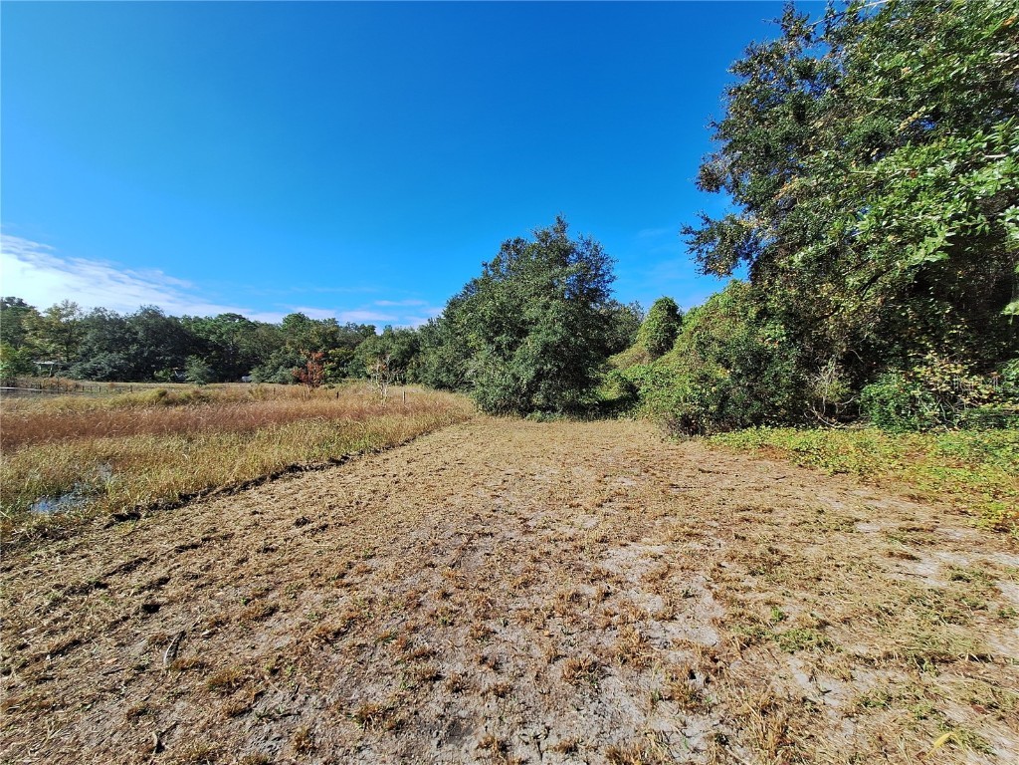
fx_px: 383
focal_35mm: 13
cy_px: 382
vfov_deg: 89.9
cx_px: 510
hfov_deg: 106.2
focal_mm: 1.74
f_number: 2.2
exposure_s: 1/1176
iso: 40
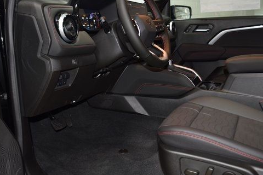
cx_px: 133
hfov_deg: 53.1
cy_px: 86
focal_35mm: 36
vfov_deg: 36.9
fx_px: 263
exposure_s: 1/30
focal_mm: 18
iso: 640
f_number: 3.5
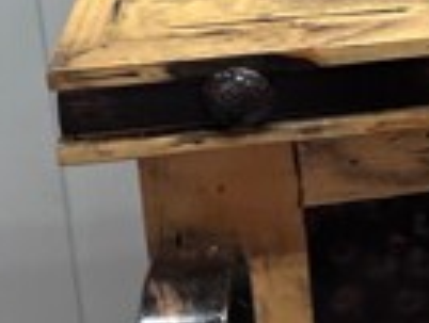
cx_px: 839
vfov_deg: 12.5
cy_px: -243
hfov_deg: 14.9
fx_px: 1353
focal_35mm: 109
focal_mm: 6.86
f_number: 1.78
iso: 200
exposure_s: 1/60
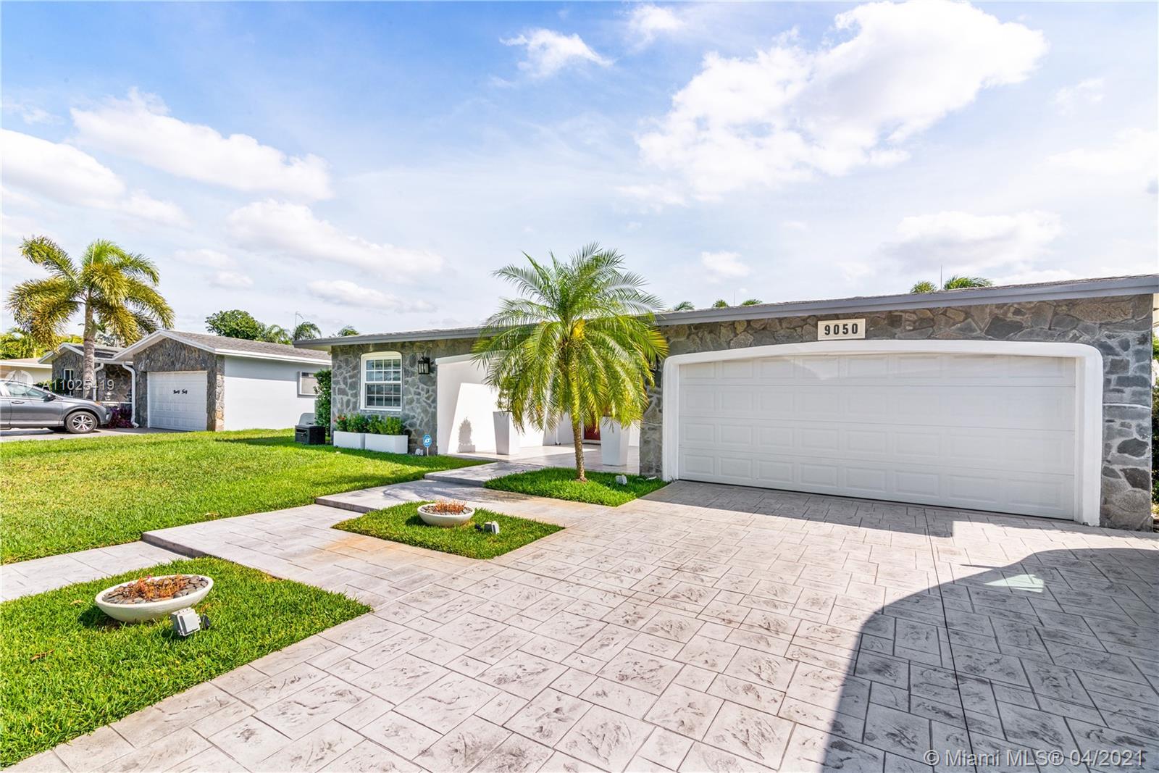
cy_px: 386
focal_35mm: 16
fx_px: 515
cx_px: 580
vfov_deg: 73.8
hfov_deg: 96.7
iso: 320
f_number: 16
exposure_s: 1/320
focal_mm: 16
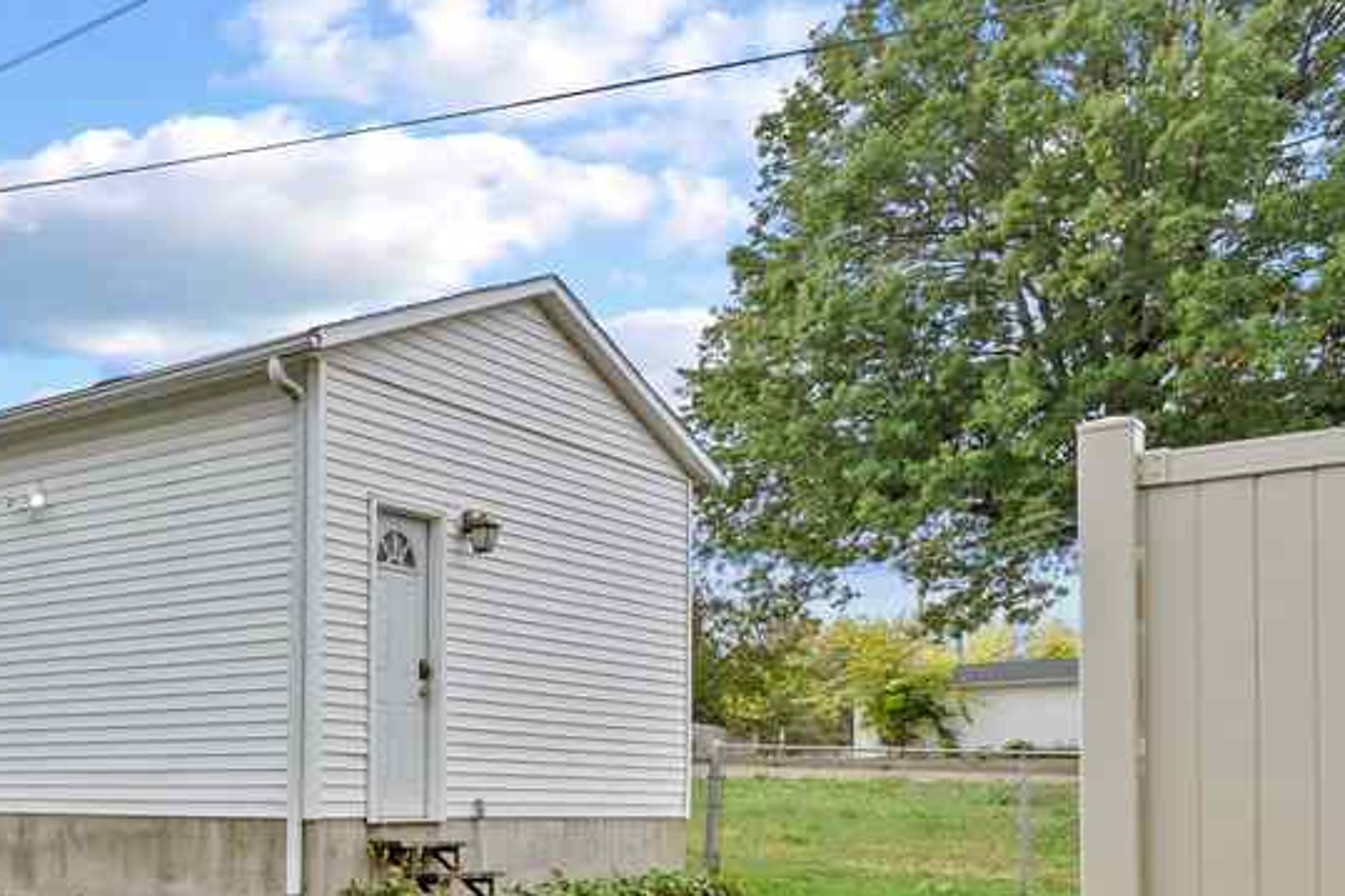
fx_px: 1419
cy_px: 565
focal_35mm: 38
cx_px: -192
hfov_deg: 39.6
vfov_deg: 34.8
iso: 800
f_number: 8
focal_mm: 16
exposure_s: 1/200
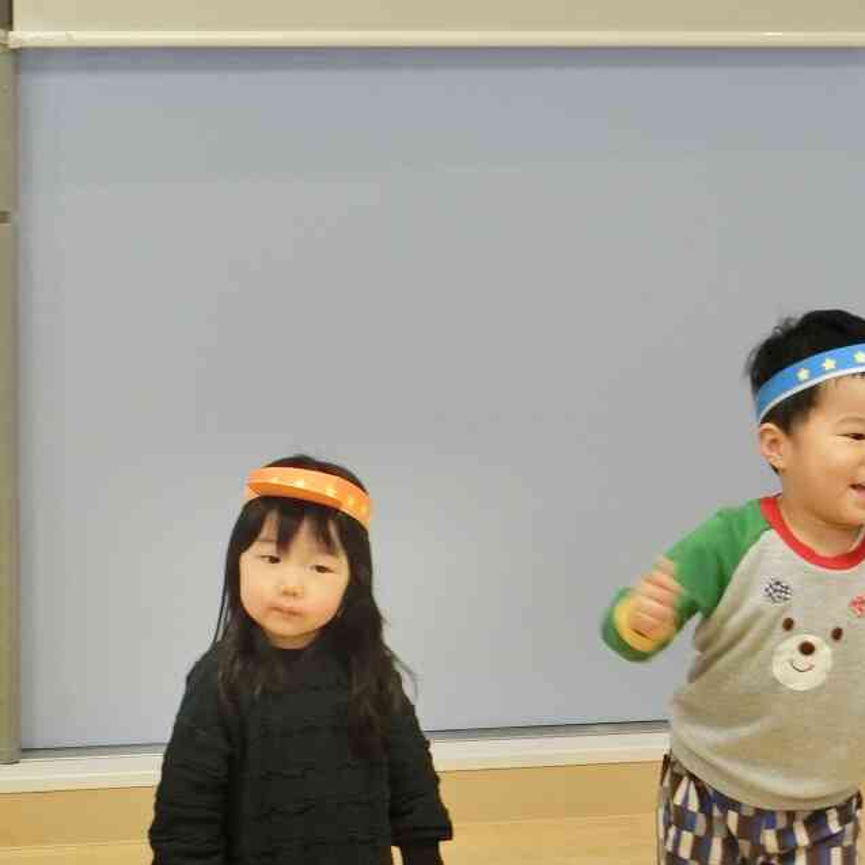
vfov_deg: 15.7
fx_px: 3138
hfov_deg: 15.7
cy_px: 486
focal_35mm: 111
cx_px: 310
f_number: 5.4
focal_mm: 14.3
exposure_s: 1/60
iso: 400
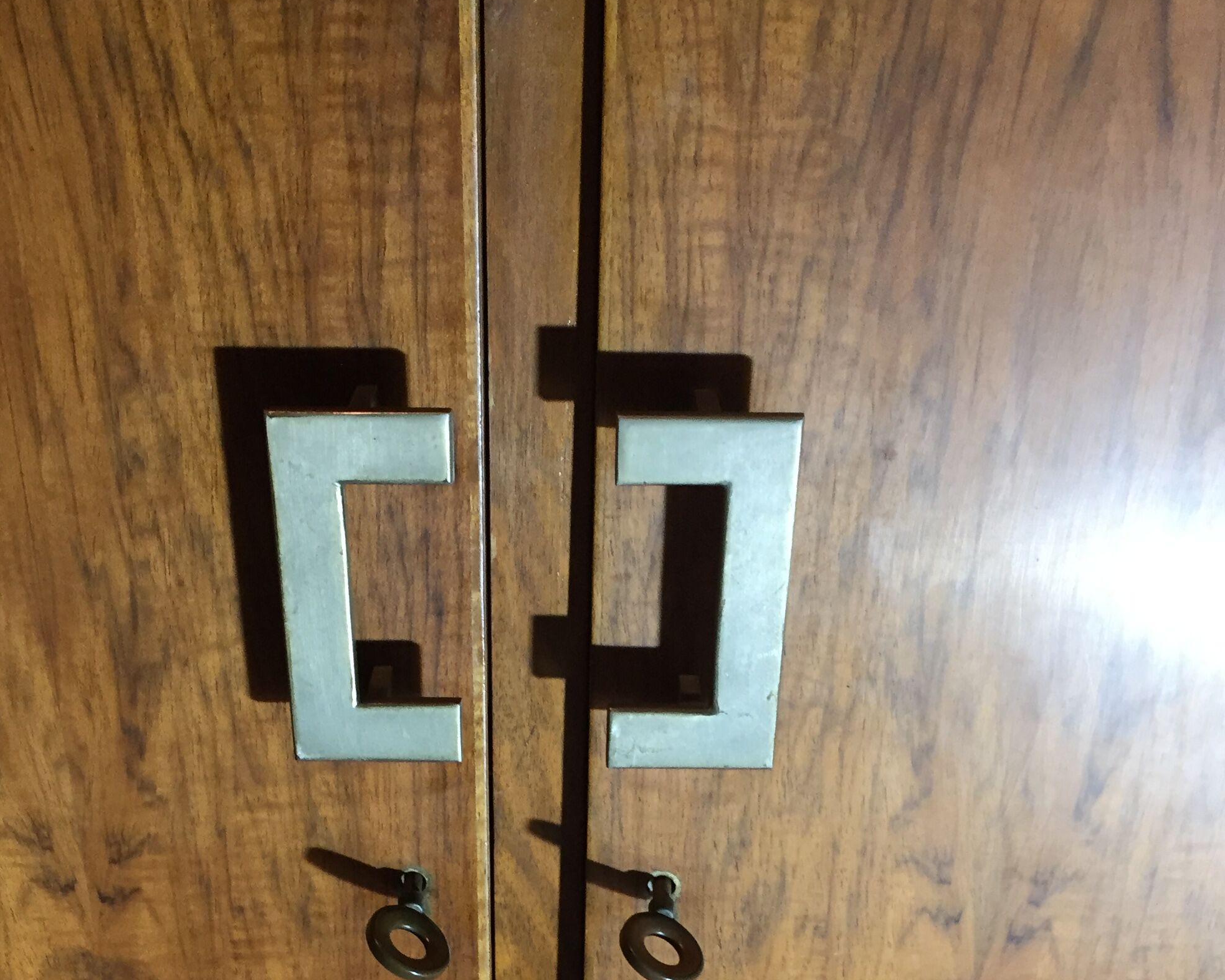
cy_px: 891
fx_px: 1704
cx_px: 542
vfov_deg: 30.6
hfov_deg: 39.5
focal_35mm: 47
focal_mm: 4.15
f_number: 2.2
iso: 160
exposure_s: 1/33
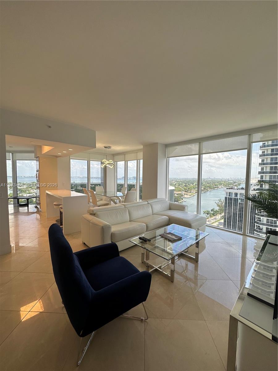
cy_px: 186
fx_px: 150
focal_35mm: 14
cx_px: 139
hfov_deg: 85.7
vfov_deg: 102.1
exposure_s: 1/163
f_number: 2.2
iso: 40
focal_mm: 2.22
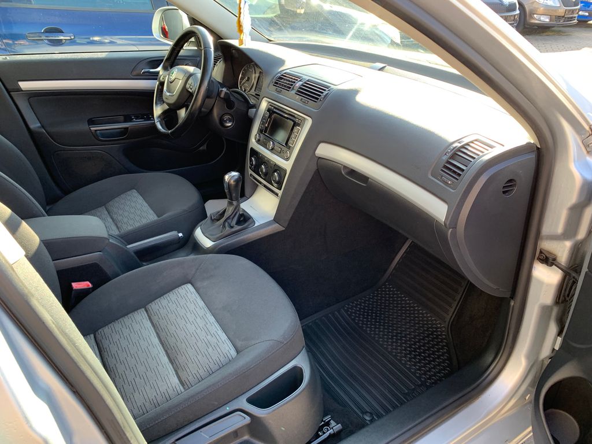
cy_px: 222
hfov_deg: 67.3
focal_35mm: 26
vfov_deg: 53.1
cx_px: 296
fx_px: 445
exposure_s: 1/121
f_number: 1.8
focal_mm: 4.25
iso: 64
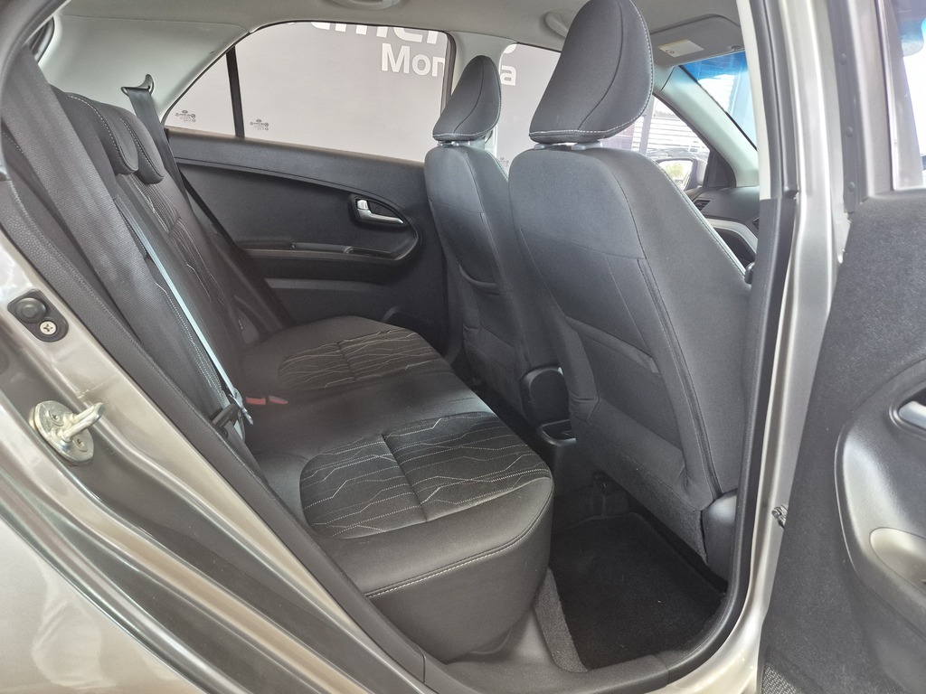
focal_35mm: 23
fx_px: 615
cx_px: 463
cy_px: 347
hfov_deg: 73.9
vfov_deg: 58.9
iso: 1000
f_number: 1.8
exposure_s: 1/100
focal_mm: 5.4
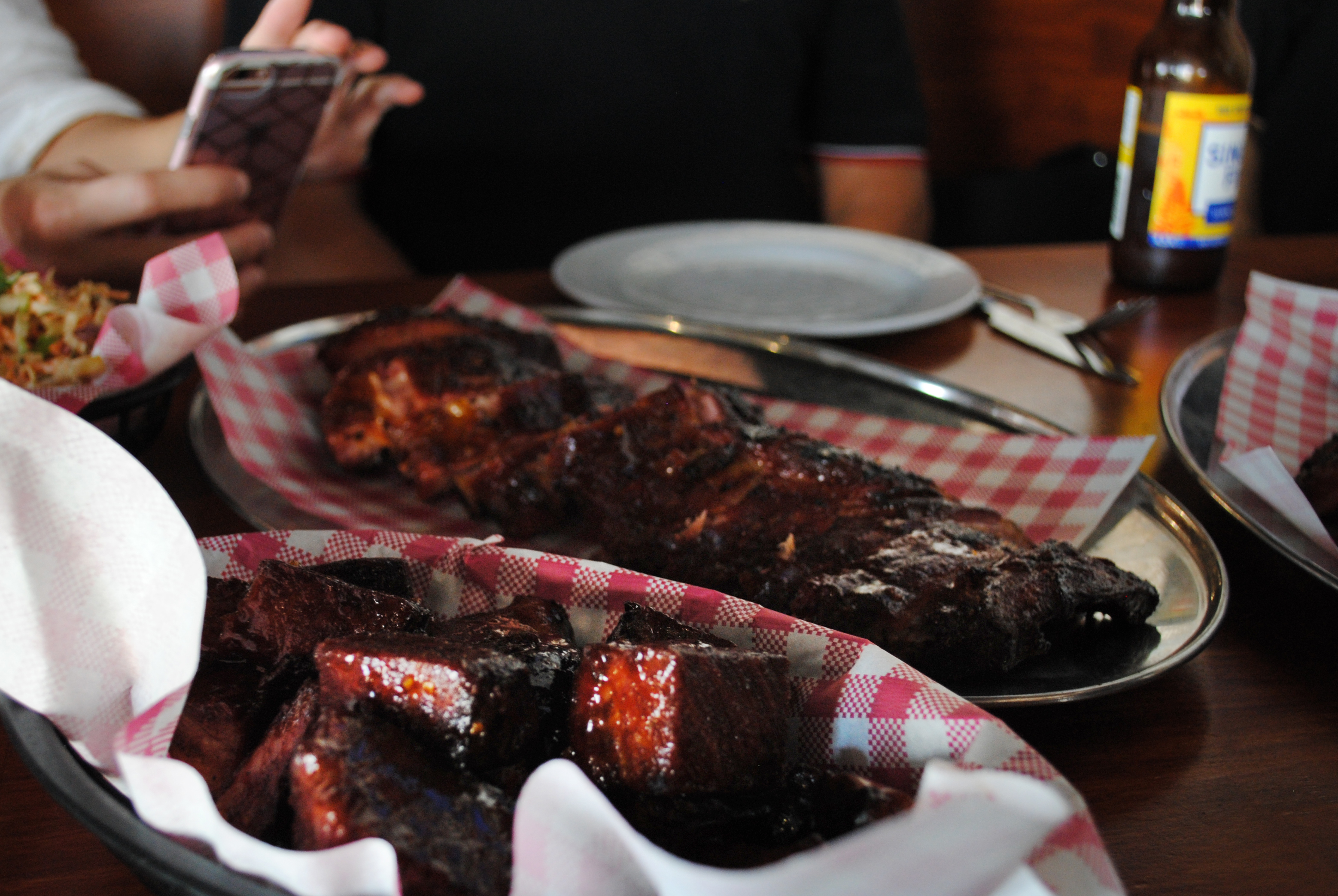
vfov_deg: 32.7
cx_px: 621
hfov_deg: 47.3
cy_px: 518
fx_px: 1526
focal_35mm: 41
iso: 450
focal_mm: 22
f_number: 4
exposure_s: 1/25
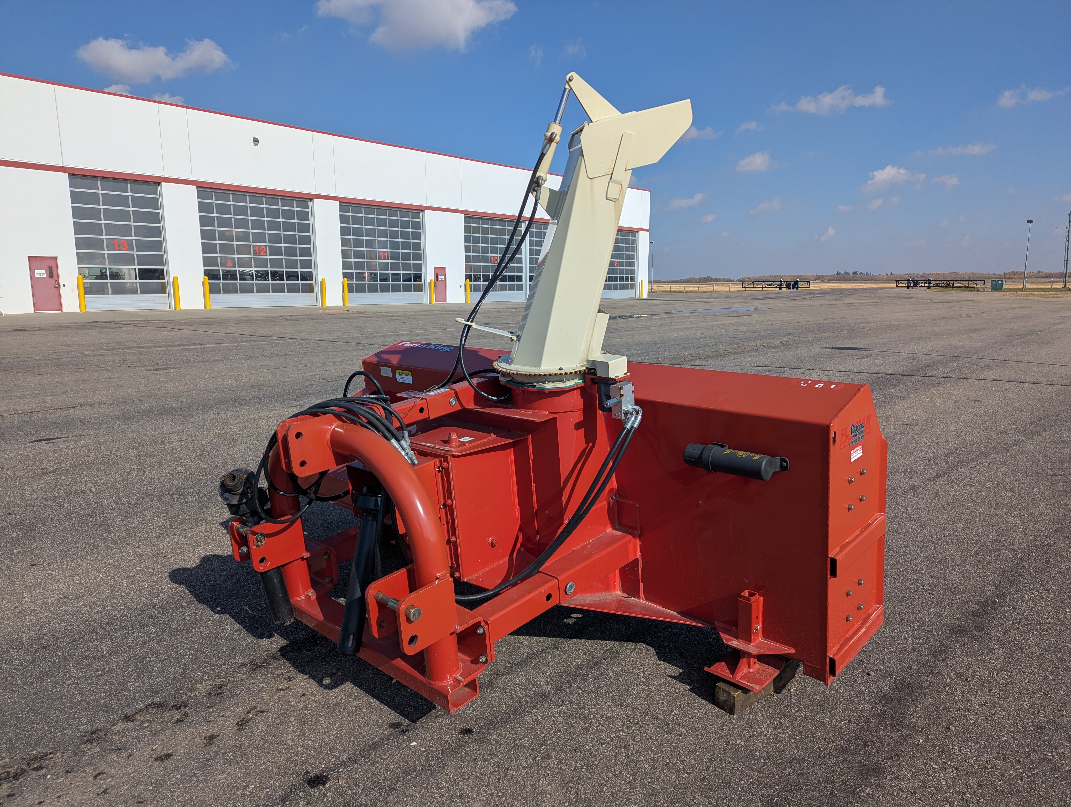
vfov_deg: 56.9
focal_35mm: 24
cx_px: 536
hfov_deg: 71.5
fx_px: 744
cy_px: 404
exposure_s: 1/4926
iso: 47
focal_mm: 6.81
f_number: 1.85
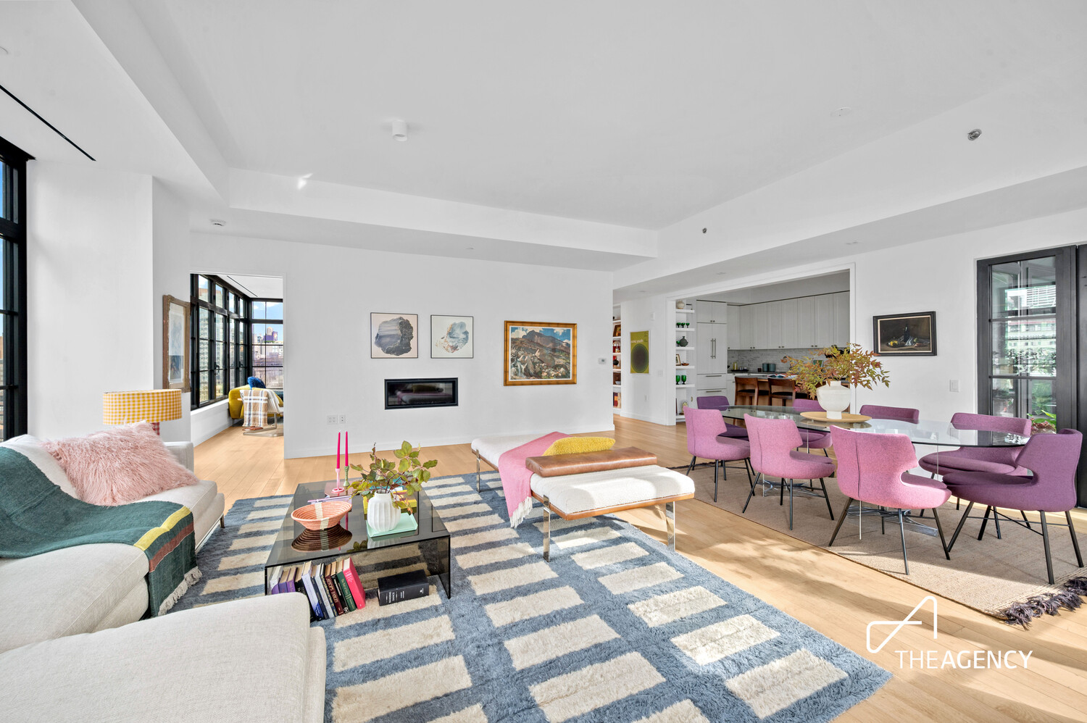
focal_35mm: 14
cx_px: 544
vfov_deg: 81.1
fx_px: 422
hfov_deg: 104.3
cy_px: 362
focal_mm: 14
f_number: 13
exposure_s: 1/6
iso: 250
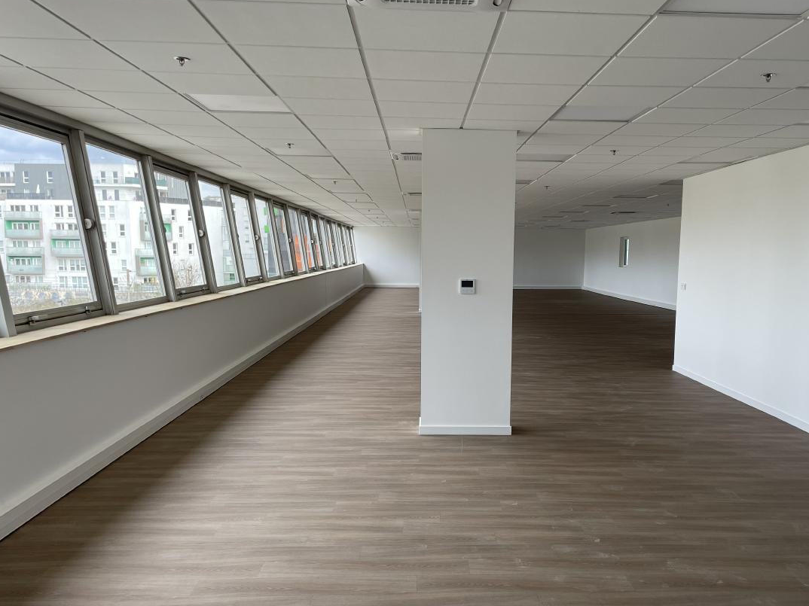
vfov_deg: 45.3
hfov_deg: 58.1
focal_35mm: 31
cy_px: 353
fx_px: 724
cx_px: 464
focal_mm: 4.2
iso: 50
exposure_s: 1/121
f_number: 1.6
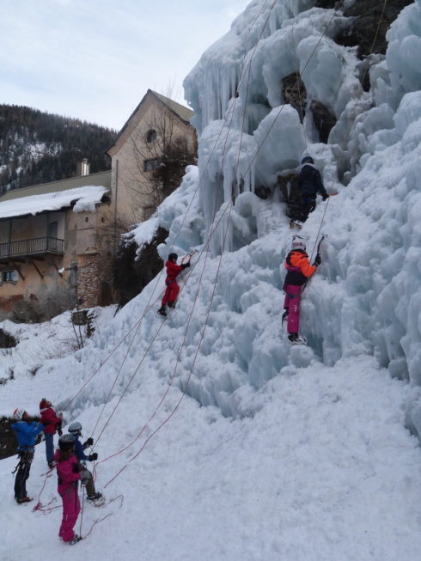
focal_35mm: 36
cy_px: 280
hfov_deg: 39.7
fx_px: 584
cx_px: 210
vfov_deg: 51.3
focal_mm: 6.3
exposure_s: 1/250
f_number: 5.6
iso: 100
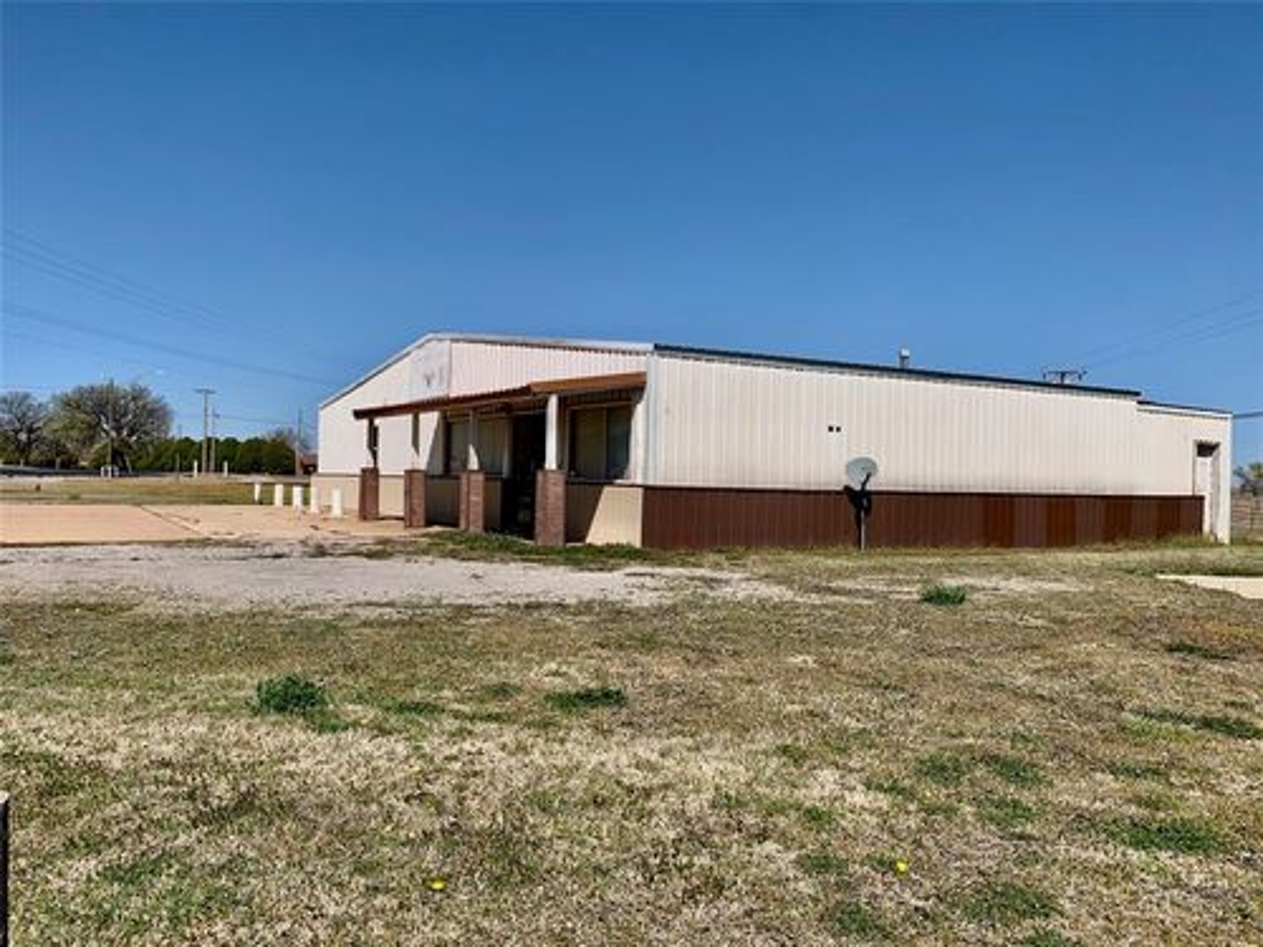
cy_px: 474
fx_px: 949
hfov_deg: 67.3
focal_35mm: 26
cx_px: 632
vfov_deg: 53.1
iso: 25
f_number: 1.8
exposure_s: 1/3788
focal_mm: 4.25
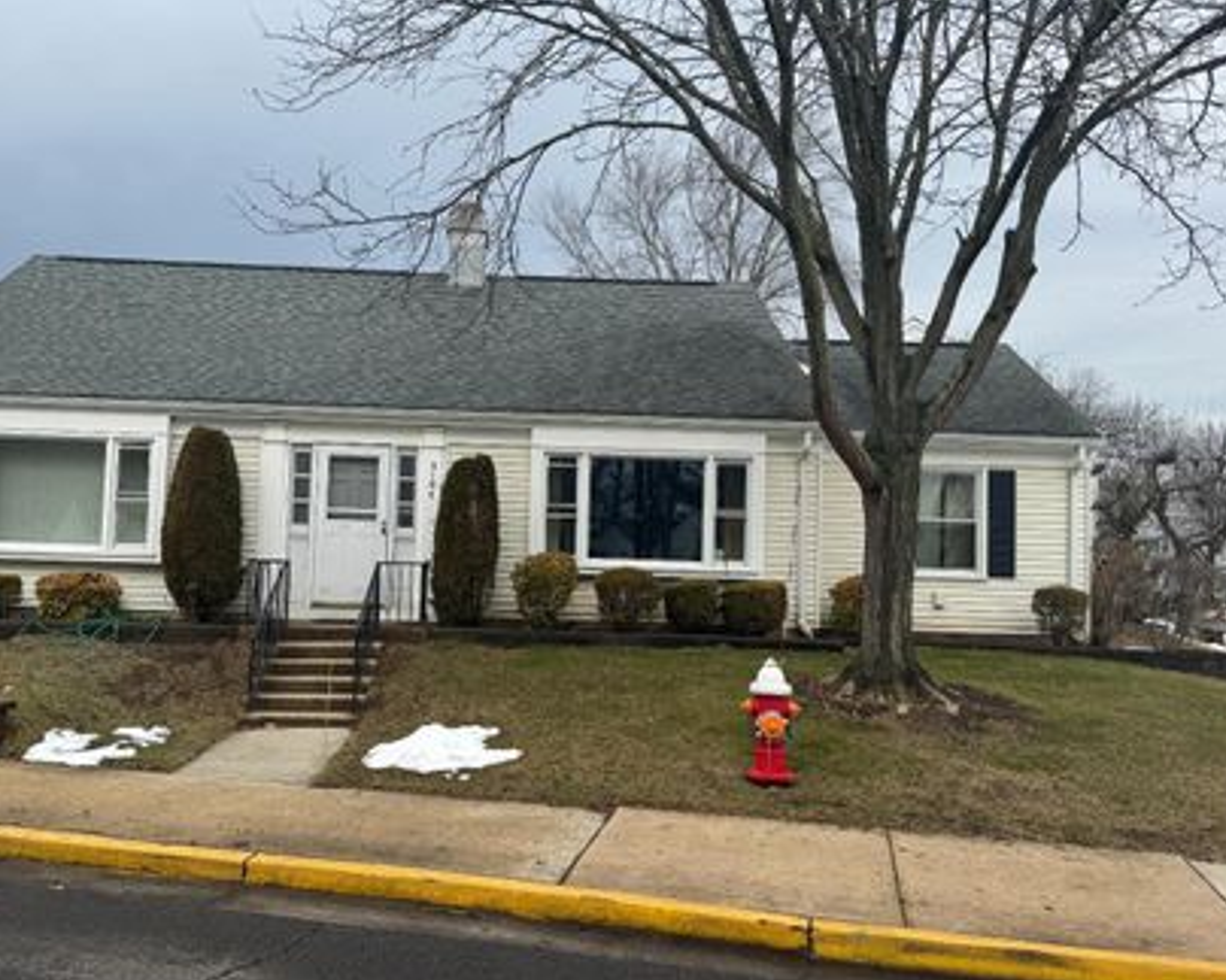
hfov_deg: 60.1
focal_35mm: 29
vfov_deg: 49.9
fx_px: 1052
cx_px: 513
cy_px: 511
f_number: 1.78
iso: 80
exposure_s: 1/3247
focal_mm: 6.76
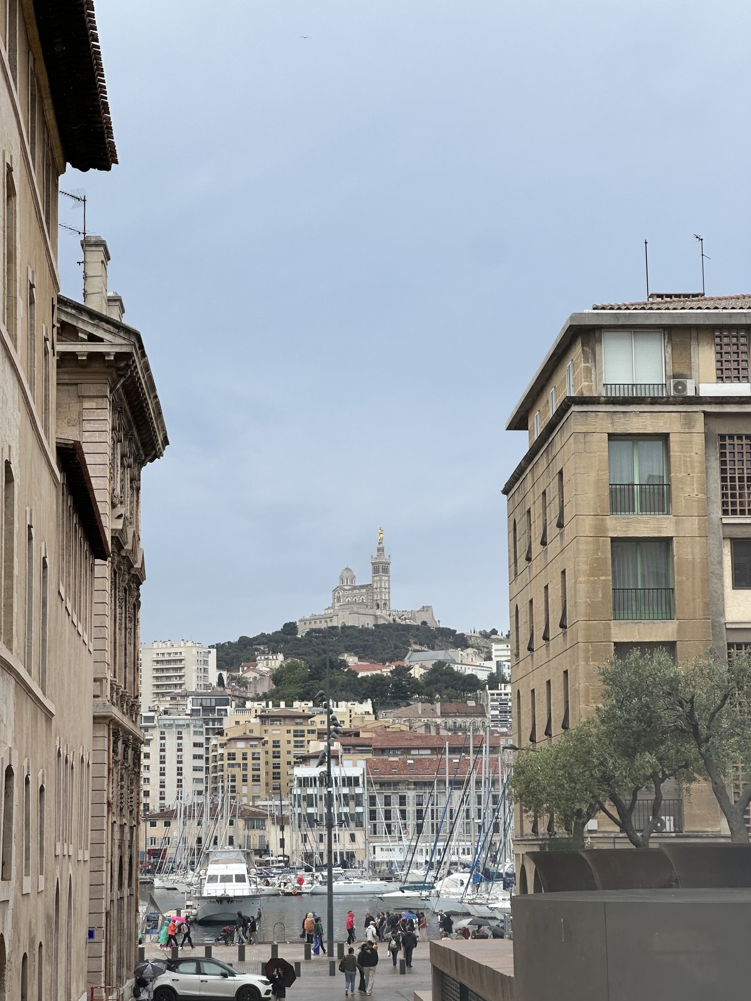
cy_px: 500
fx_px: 2227
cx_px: 376
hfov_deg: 19.1
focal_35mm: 77
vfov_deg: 25.3
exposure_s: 1/518
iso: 32
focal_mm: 9
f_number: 2.8
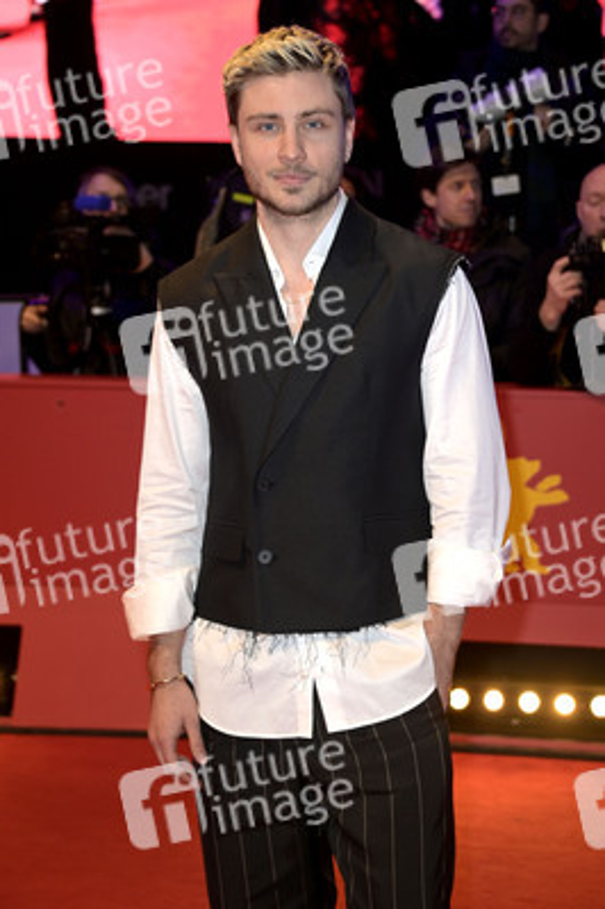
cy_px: 454
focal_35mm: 78
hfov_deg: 17.5
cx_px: 302
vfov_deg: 26.0
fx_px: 1970
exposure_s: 1/200
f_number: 5.6
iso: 800
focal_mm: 78
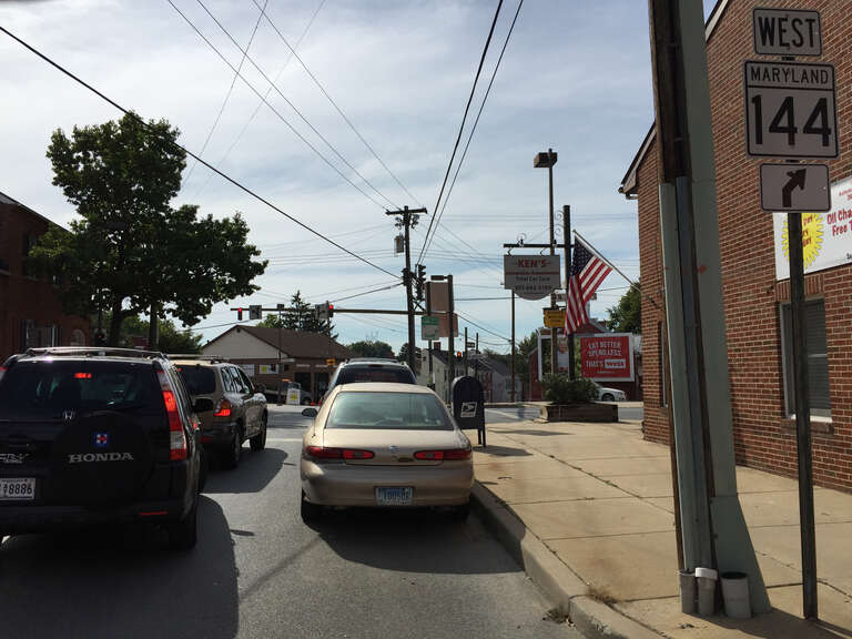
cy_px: 320
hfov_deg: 61.7
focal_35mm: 29
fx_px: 714
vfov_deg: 48.2
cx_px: 426
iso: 32
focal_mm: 4.15
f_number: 2.2
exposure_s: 1/4950
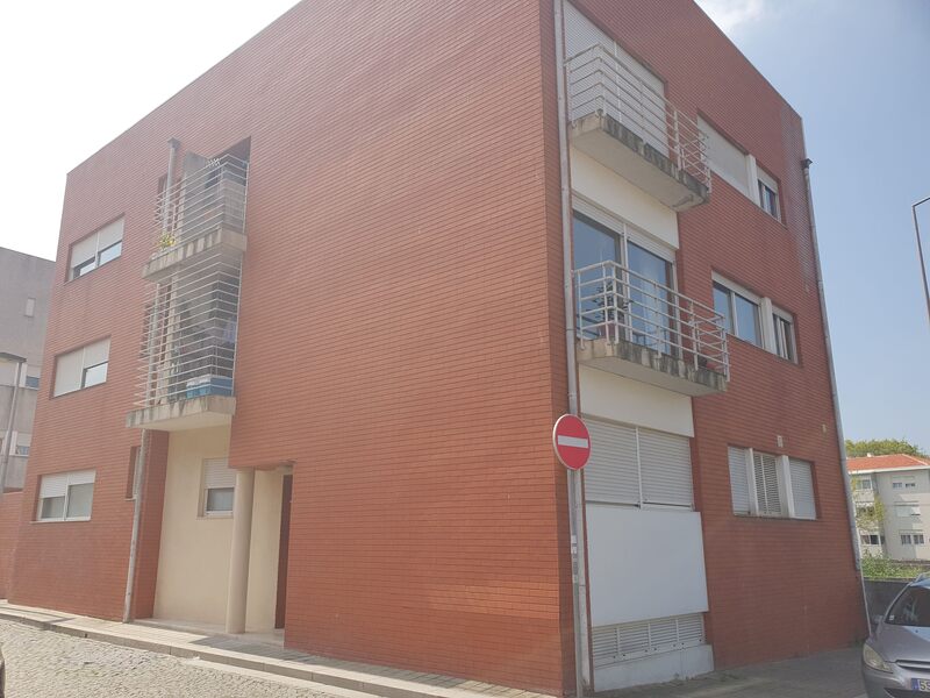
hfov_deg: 67.3
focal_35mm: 26
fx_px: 699
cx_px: 465
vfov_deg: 53.1
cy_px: 349
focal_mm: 4.32
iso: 50
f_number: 2.4
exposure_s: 1/1605
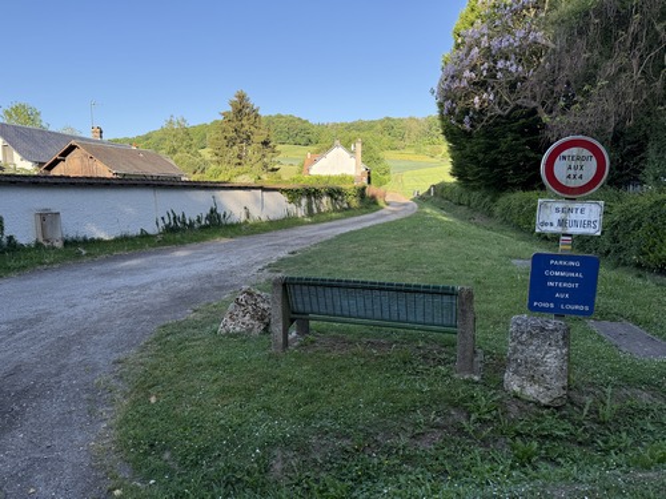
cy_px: 250
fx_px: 462
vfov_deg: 56.8
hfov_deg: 71.6
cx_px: 333
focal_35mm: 24
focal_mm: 6.76
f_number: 1.78
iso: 100
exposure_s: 1/1314
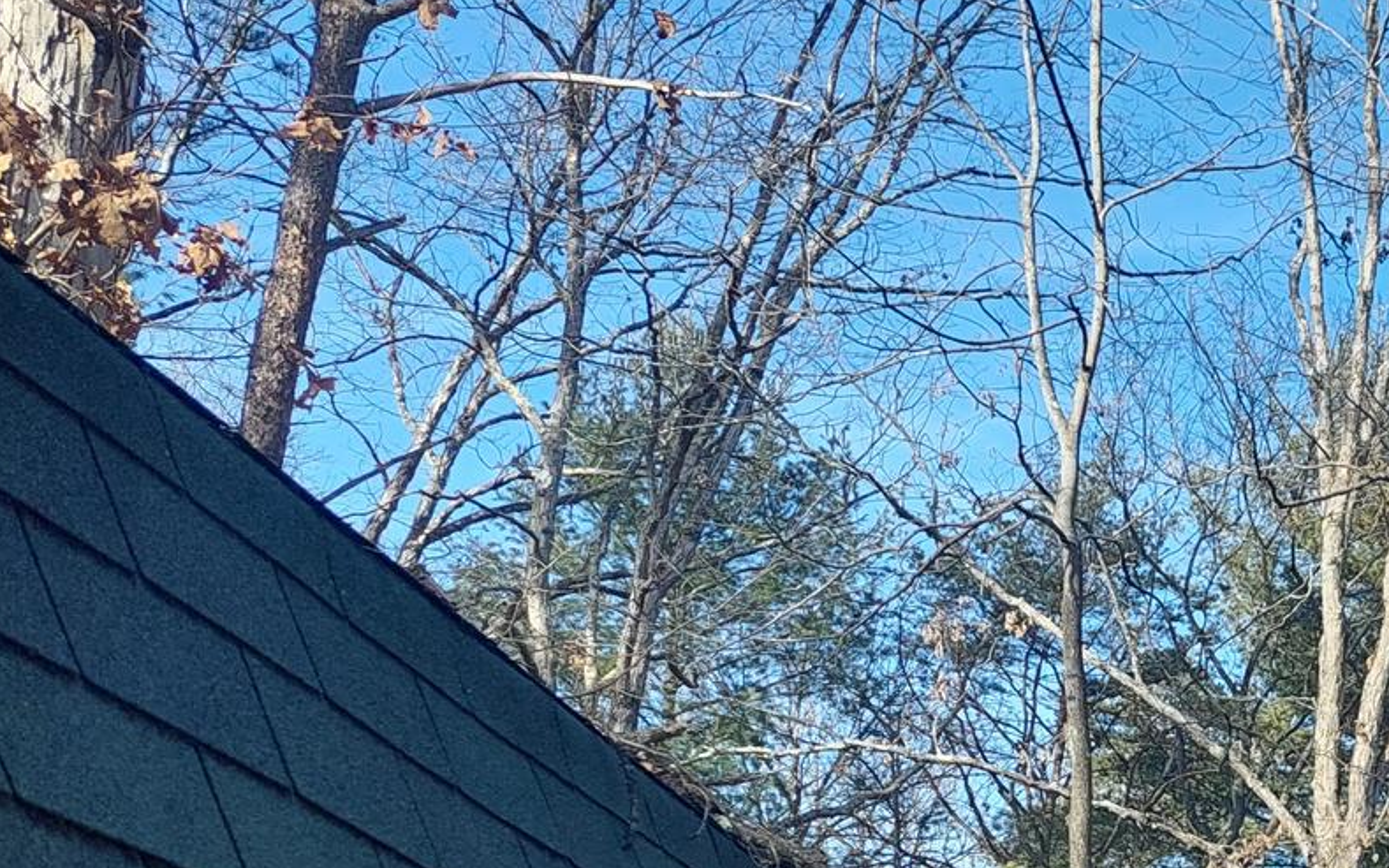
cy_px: 997
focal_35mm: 66
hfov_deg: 26.7
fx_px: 2498
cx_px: 1757
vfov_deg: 18.8
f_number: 1.8
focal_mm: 5.23
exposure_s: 1/543
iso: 40
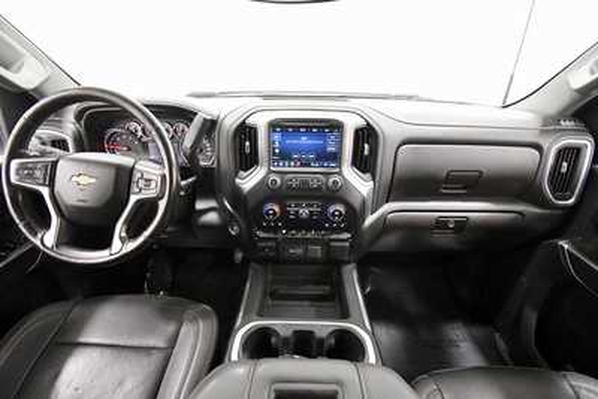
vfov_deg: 77.4
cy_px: 200
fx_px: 249
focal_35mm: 15
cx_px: 299
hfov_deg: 100.4
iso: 3600
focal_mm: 10
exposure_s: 1/60
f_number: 4.5
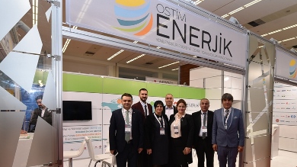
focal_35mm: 25
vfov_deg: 45.0
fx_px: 197
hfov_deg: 73.3
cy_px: 116
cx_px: 179
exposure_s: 1/125
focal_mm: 18
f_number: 5.6
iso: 500
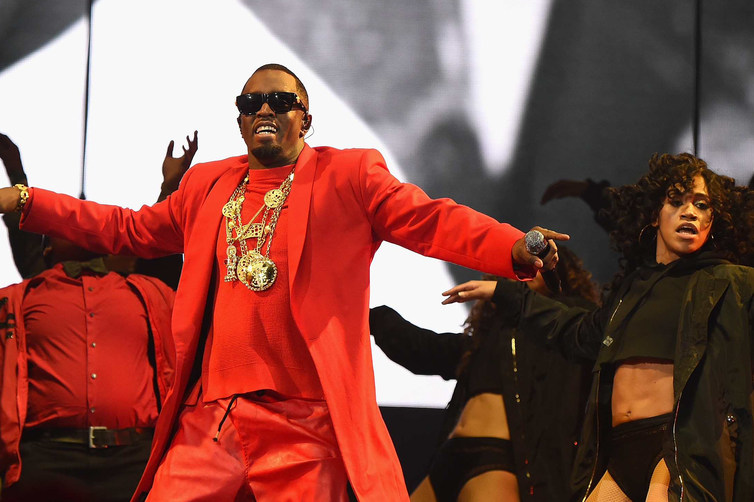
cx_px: 281
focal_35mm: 315
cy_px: 318
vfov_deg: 4.4
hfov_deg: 6.5
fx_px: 6594
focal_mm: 230
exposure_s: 1/500
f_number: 5.6
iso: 3200
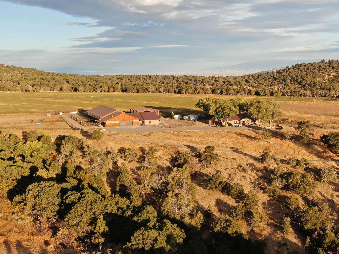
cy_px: 127
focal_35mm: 46
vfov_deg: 31.5
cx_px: 170
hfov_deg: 41.2
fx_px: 450
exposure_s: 1/120
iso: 100
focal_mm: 8.06
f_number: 3.7
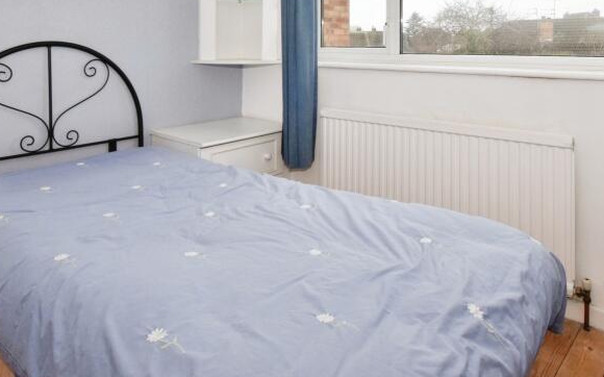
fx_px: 444
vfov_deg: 42.4
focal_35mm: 27
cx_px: 303
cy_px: 41
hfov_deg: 68.4
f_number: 13
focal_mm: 10
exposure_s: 1/60
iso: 1000
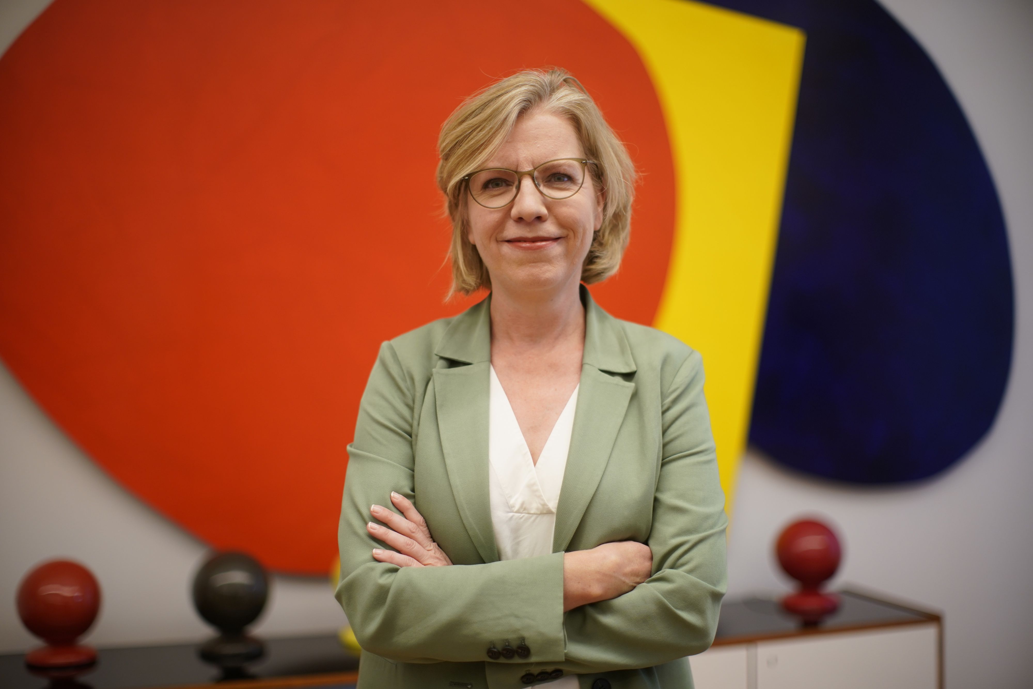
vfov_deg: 27.0
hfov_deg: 39.6
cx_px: 516
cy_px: 344
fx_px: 1435
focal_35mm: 50
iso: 250
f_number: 1.3
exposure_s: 1/320
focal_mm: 50
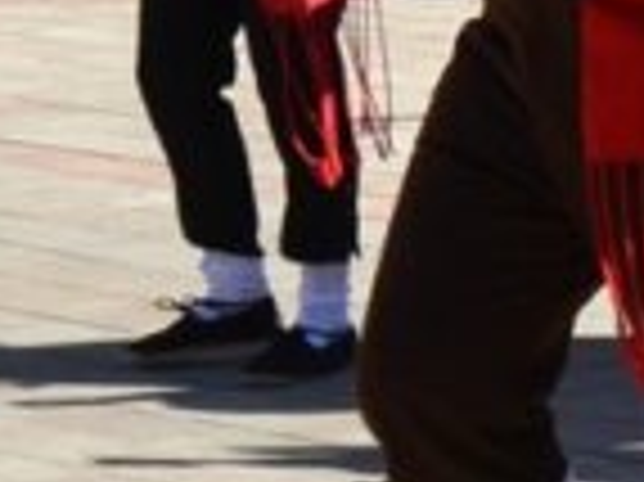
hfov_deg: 6.3
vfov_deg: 4.9
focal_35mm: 296
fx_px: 5508
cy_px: -399
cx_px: 1644
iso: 100
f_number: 8
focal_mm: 23
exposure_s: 1/250
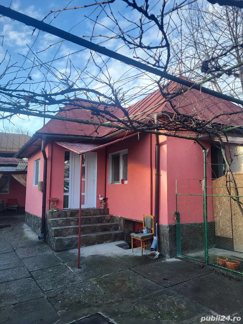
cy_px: 162
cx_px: 122
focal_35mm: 26
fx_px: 243
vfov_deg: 67.3
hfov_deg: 53.1
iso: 40
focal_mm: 5.4
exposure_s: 1/526
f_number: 1.8
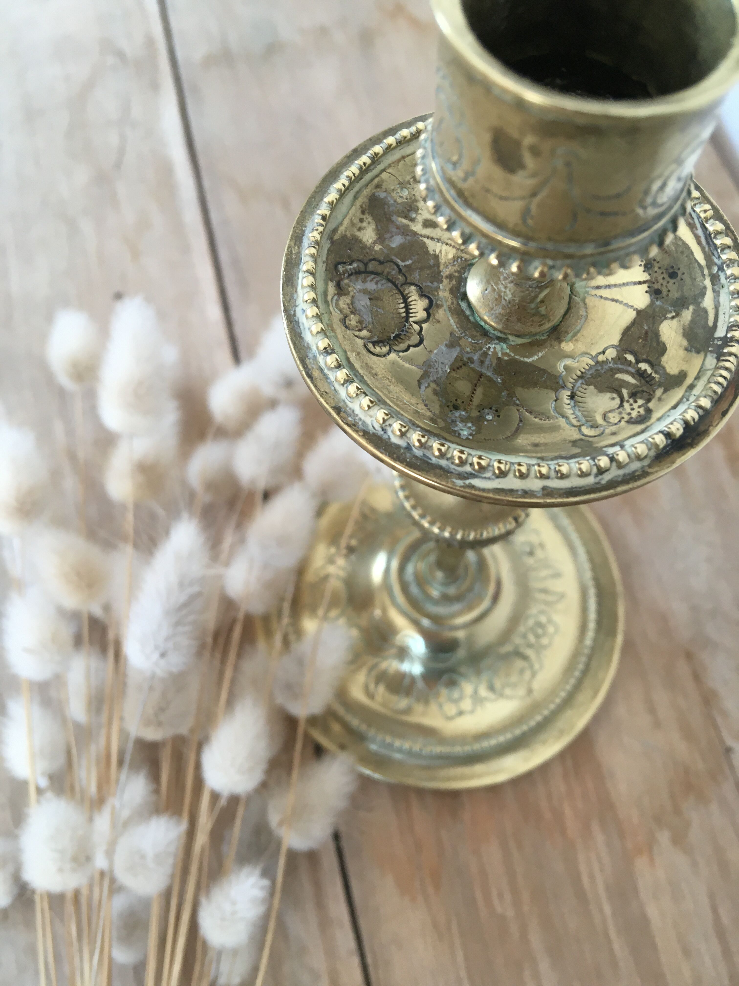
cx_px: 370
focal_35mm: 29
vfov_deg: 61.7
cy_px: 493
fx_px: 825
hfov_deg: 48.2
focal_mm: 4.15
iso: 64
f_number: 2.2
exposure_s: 1/33
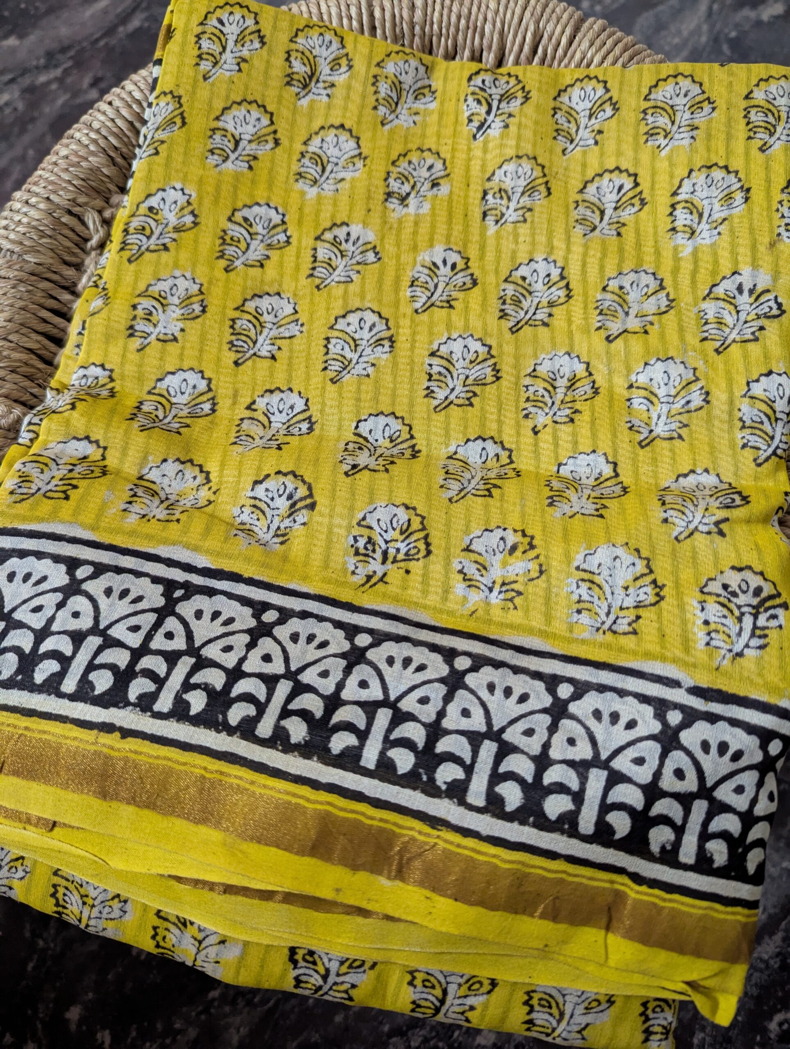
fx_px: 728
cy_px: 524
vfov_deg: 71.5
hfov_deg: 56.9
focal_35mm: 24
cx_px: 395
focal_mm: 6.81
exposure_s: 1/25
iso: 1027
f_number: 1.85
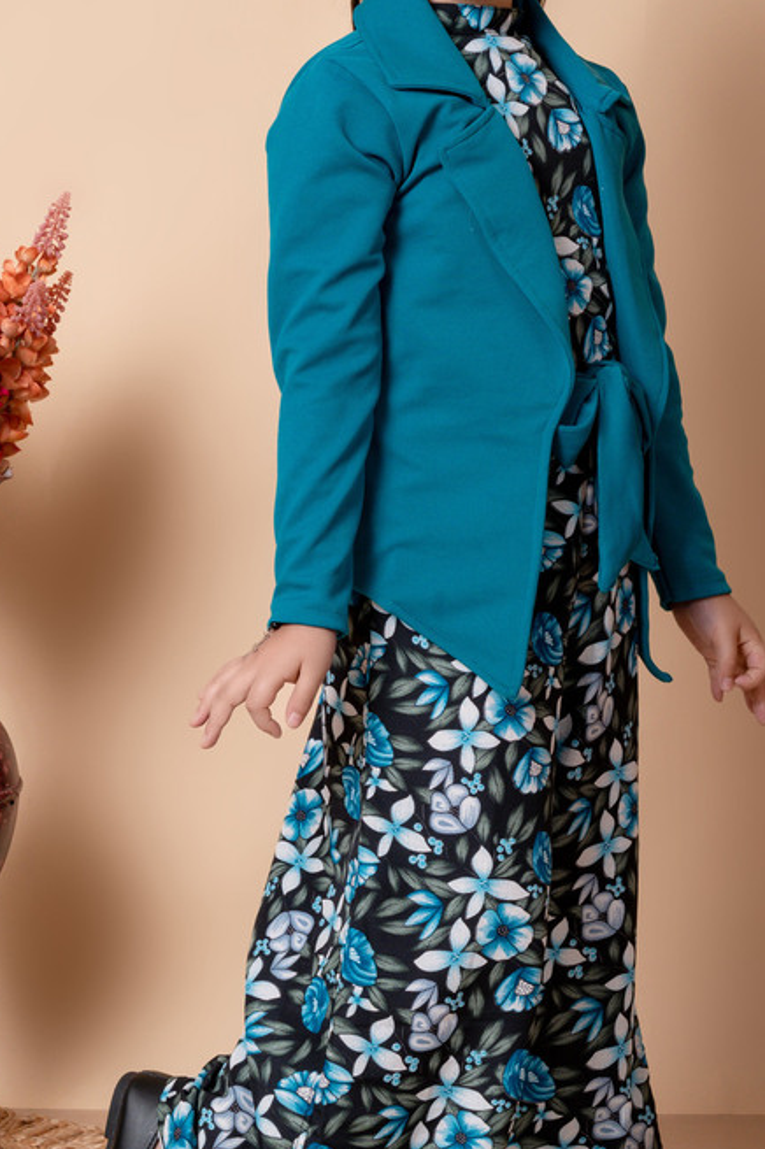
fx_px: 3414
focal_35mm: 107
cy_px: 509
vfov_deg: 19.1
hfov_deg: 12.8
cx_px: 293
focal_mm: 70
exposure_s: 1/160
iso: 320
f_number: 13
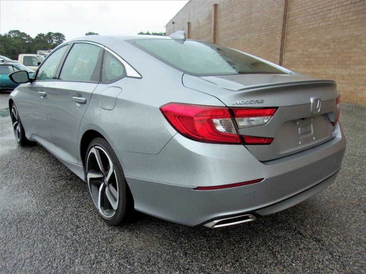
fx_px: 285
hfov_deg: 65.3
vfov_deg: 51.4
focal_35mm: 27
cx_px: 183
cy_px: 137
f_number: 3
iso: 80
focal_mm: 4.9
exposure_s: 1/140
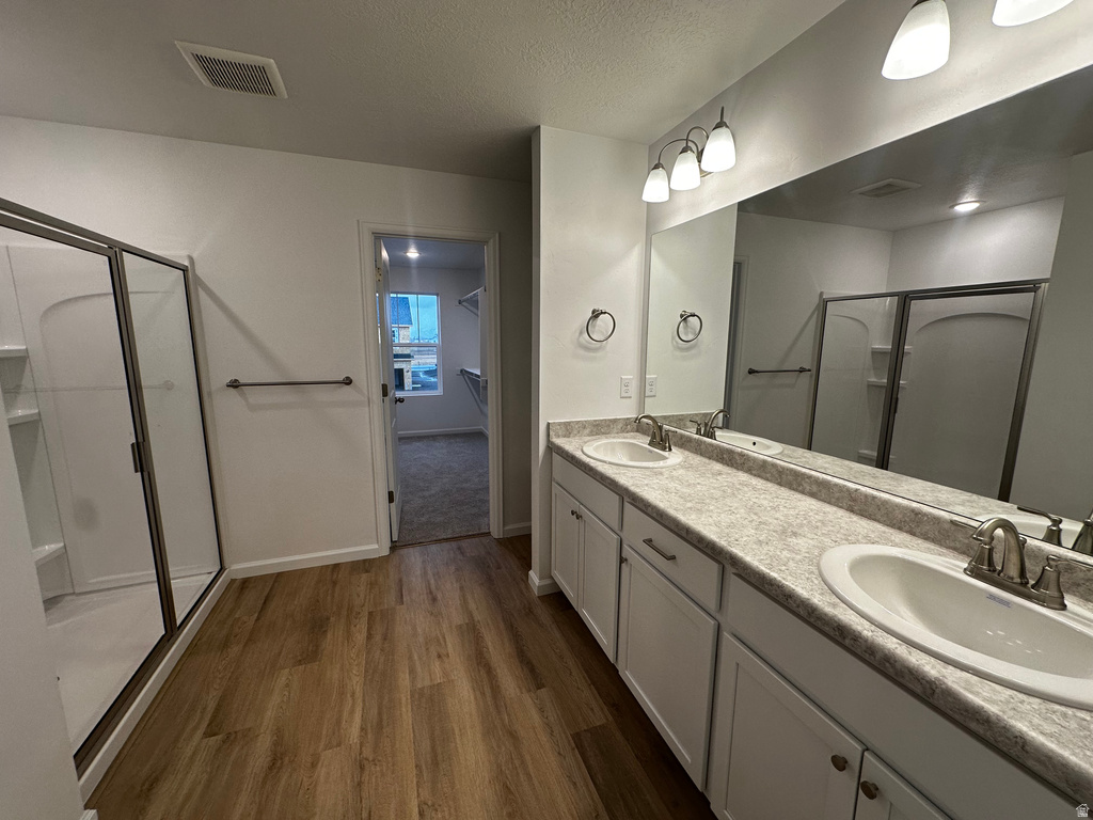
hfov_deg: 102.1
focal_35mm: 14
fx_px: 442
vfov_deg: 85.7
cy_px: 410
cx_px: 546
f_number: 2.2
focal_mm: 2.22
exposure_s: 1/120
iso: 100
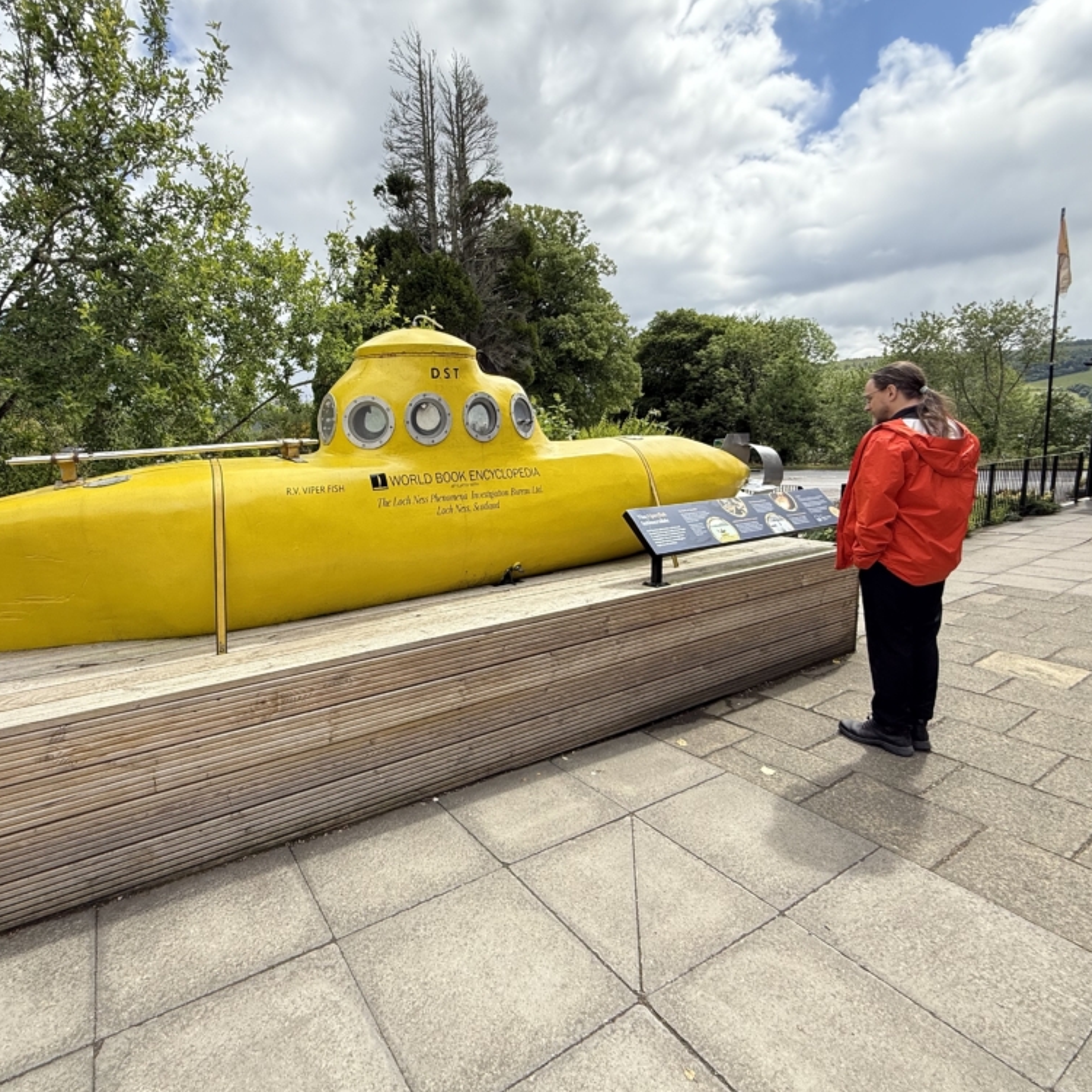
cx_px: 457
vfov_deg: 84.0
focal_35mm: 17
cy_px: 539
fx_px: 607
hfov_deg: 83.3
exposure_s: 1/1189
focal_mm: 2.22
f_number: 2.2
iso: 50
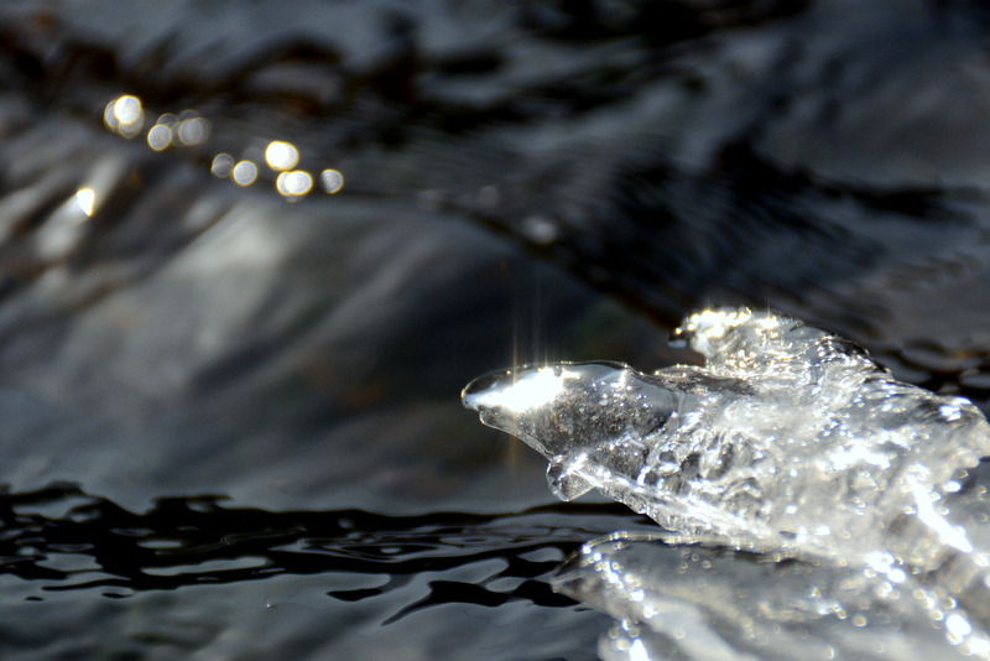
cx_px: 495
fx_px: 12379
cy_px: 330
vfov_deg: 3.1
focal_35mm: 450
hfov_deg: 4.6
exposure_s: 1/5000
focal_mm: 300
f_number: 5.6
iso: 640
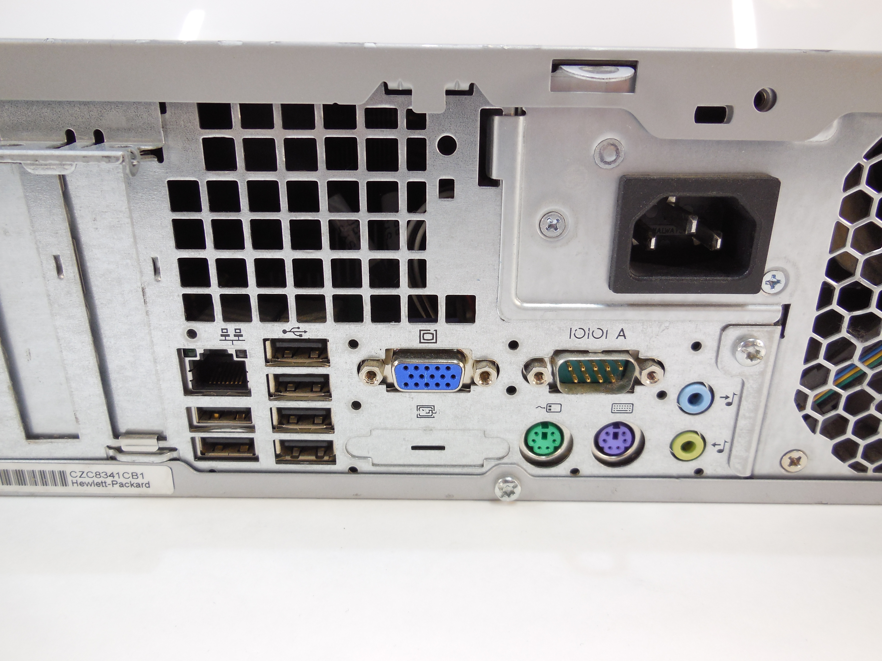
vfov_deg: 54.9
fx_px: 637
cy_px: 330
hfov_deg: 69.4
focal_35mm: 25
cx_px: 441
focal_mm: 4.5
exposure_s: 1/60
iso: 125
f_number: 3.1
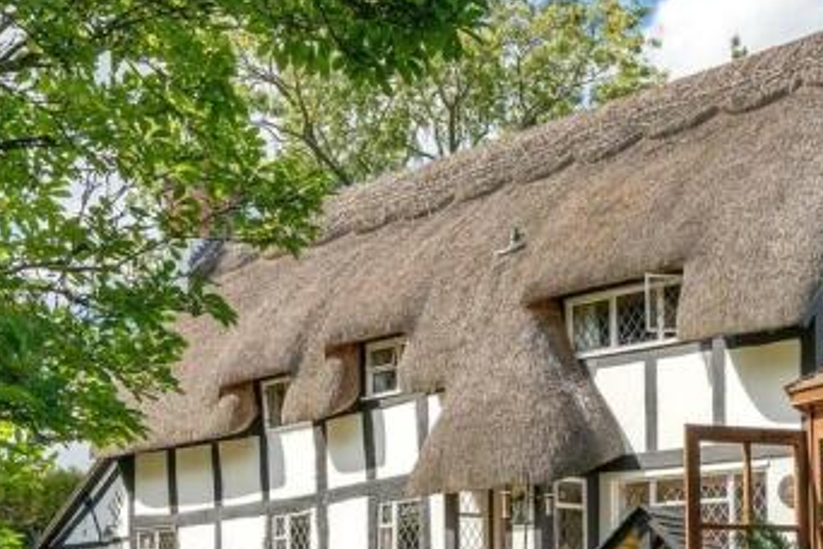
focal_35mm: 69
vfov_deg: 19.5
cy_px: 456
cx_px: 413
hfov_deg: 29.2
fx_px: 1577
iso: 400
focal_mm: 24
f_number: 8
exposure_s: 1/2000
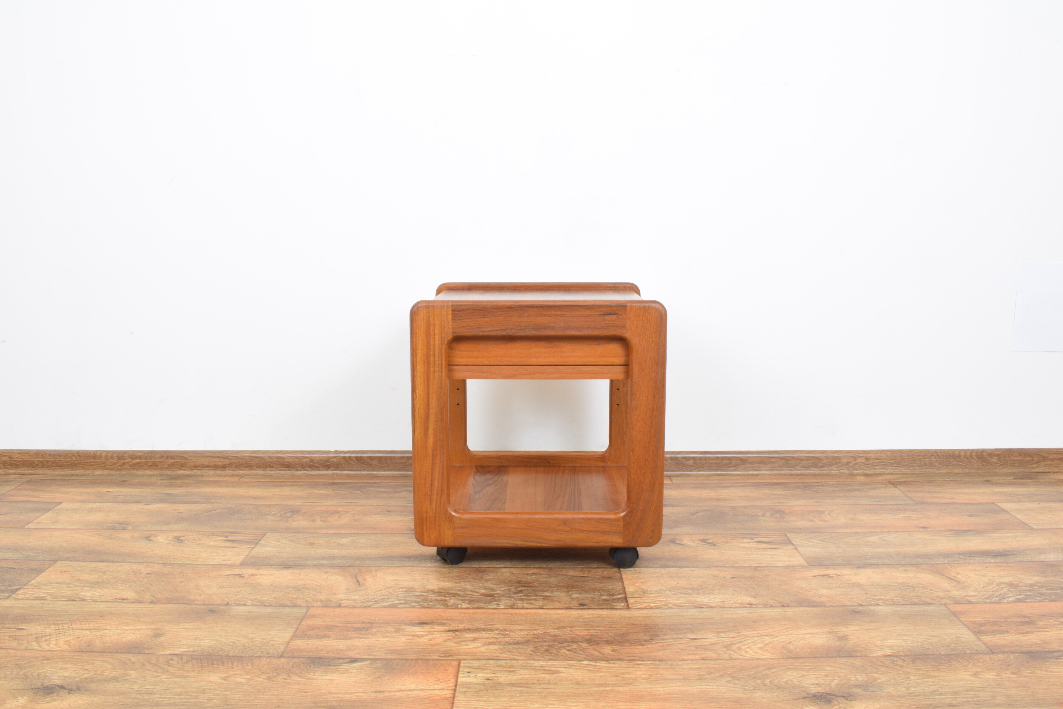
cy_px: 354
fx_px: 886
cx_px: 532
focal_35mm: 30
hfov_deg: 61.9
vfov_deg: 43.6
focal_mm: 20
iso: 100
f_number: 22
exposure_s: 5
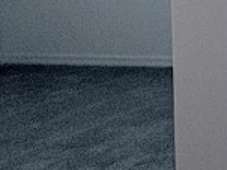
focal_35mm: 95
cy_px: -84
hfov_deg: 12.0
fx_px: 622
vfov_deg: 14.5
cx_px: 654
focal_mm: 2.22
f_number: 2.2
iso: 50
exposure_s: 1/124
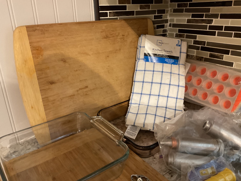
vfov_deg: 48.2
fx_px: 202
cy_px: 90
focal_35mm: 29
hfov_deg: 61.7
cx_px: 120
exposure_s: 1/30
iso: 320
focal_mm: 3
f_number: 1.8
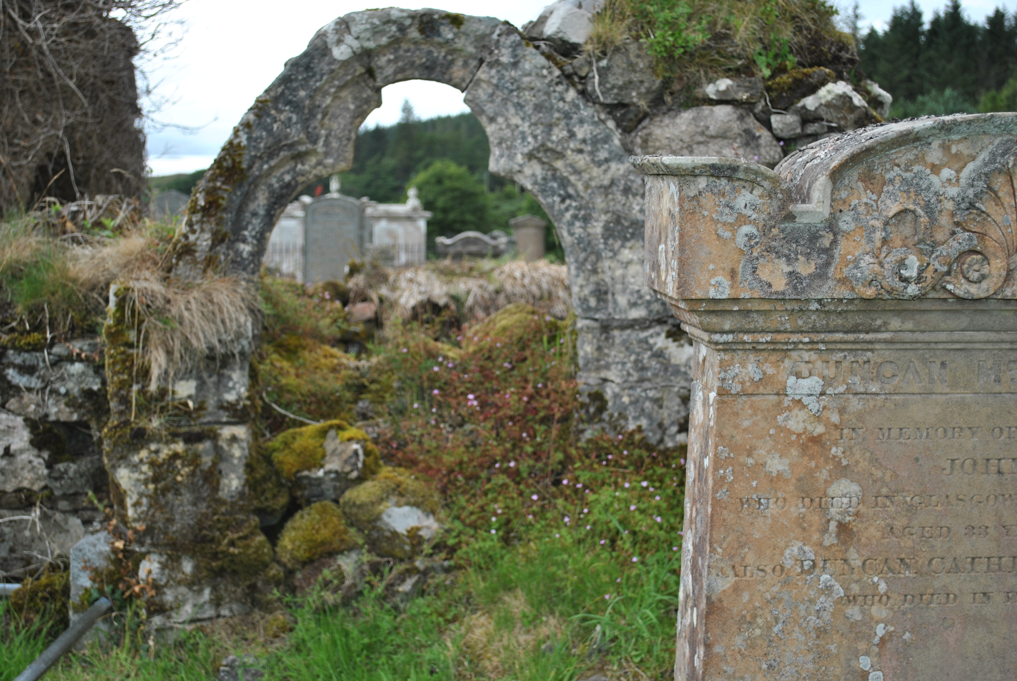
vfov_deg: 25.8
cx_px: 508
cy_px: 340
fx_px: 1485
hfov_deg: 37.8
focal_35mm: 52
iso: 100
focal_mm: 35
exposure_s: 1/160
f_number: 5
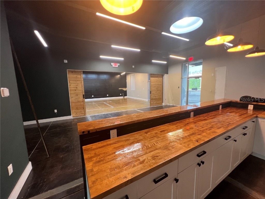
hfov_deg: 106.2
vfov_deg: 89.9
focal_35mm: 13
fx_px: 100
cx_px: 132
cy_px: 100
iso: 160
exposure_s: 1/60
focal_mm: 1.57
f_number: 1.8
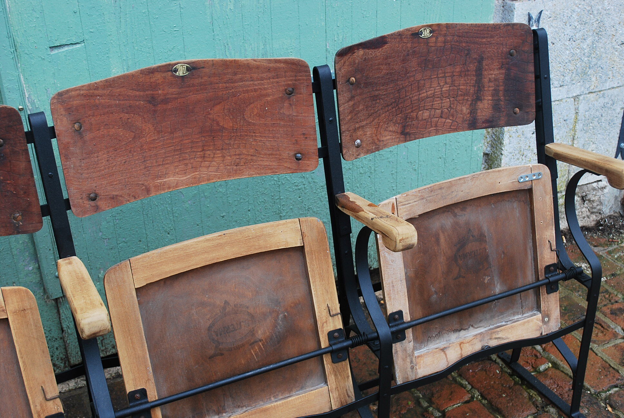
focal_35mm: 48
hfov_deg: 41.1
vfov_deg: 28.2
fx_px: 833
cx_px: 312
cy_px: 209
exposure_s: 1/100
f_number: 5
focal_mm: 32
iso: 200
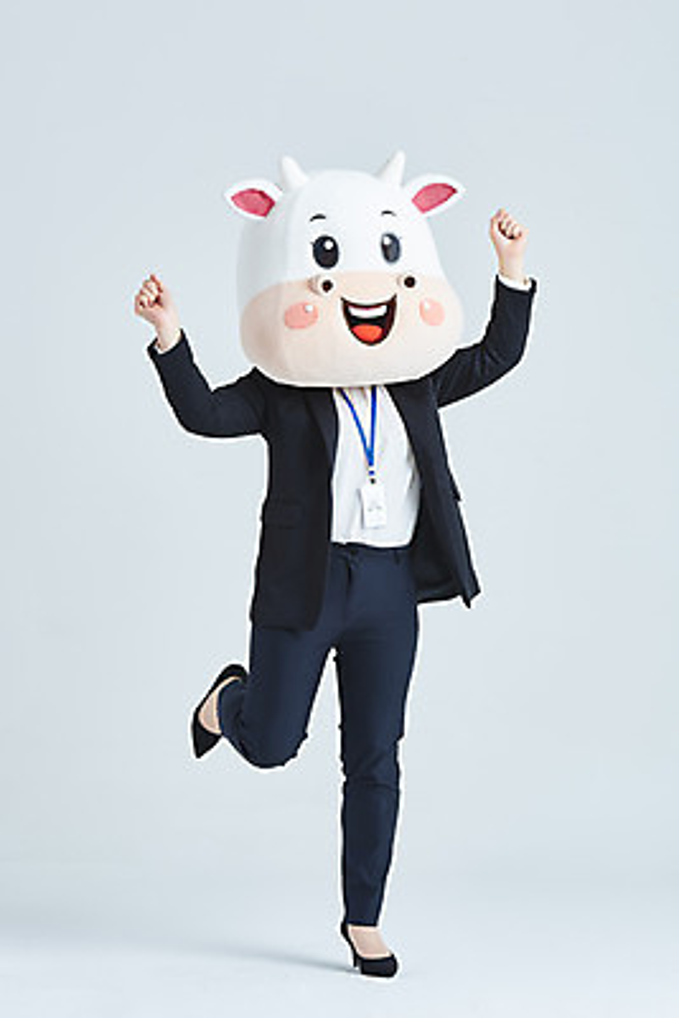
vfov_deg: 26.0
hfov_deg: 17.5
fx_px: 2205
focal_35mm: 78
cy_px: 509
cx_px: 340
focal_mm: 78
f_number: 14
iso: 100
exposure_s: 1/125
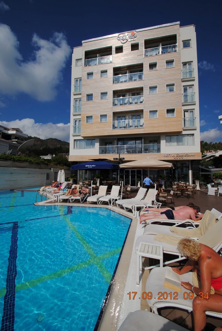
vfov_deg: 100.3
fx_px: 138
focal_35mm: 15
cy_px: 166
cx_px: 111
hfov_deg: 77.5
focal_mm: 10
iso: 100
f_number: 10
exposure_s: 1/400
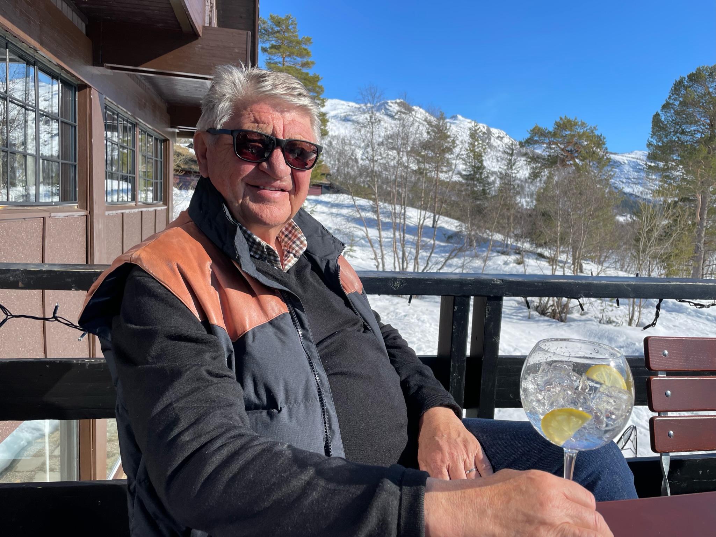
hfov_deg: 67.3
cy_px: 268
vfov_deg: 53.0
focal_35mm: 26
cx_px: 358
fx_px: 538
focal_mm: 4.2
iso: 32
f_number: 1.6
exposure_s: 1/2618
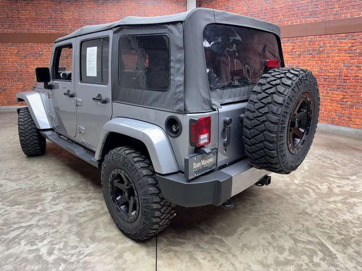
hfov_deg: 71.6
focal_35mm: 24
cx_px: 181
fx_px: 251
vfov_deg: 56.8
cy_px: 136
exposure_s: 1/120
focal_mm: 6.76
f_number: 1.78
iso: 125
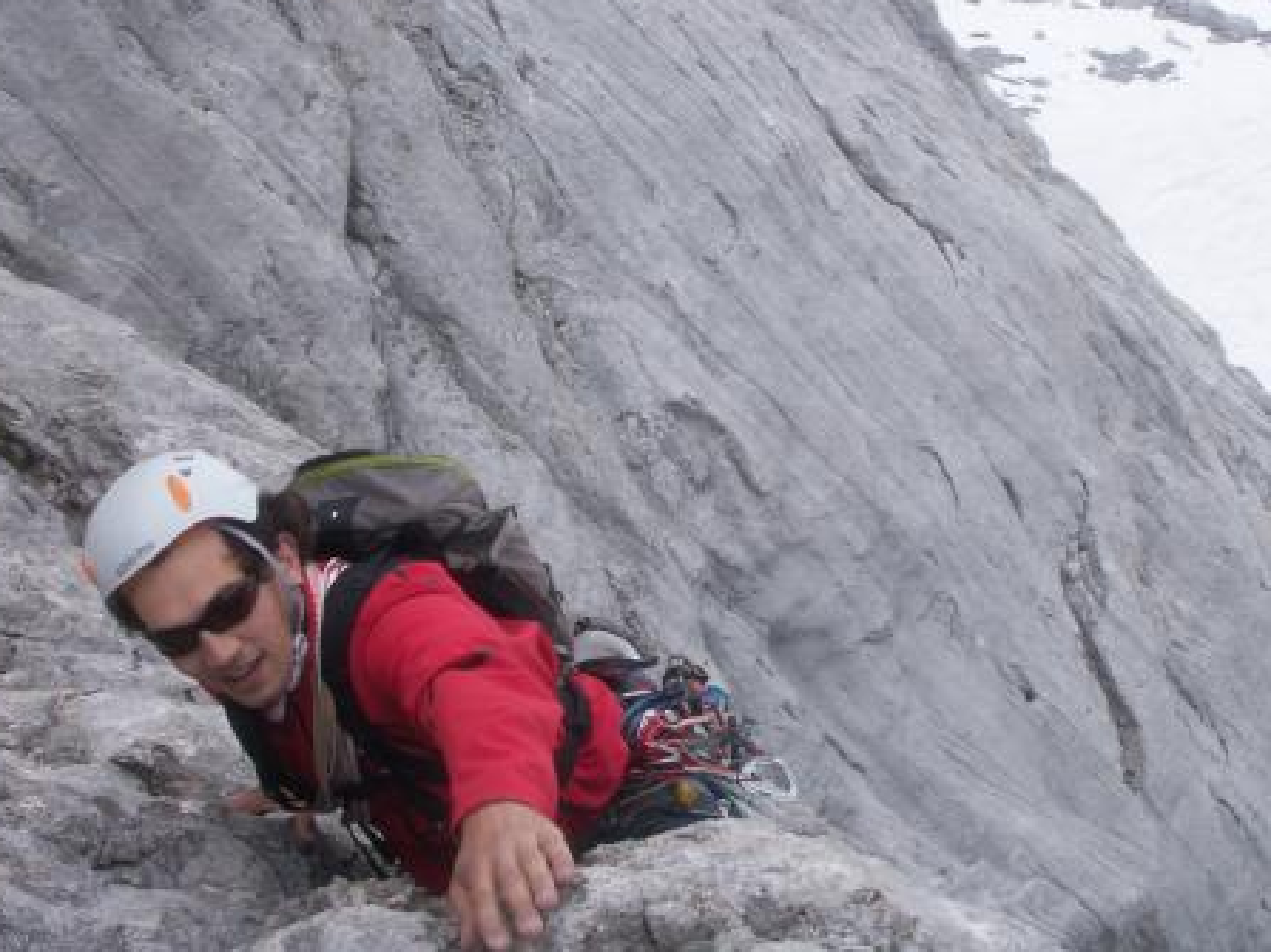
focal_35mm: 53
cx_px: 779
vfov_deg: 27.2
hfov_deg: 36.0
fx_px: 1945
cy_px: 273
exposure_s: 1/100
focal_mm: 7.7
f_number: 7.1
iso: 50
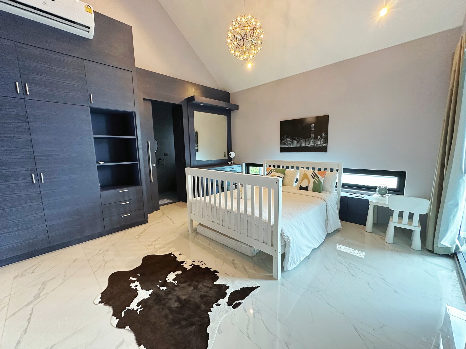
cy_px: 174
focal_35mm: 14
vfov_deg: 85.7
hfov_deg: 102.1
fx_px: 188
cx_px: 233
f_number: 2.2
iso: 320
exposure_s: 1/69
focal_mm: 2.22
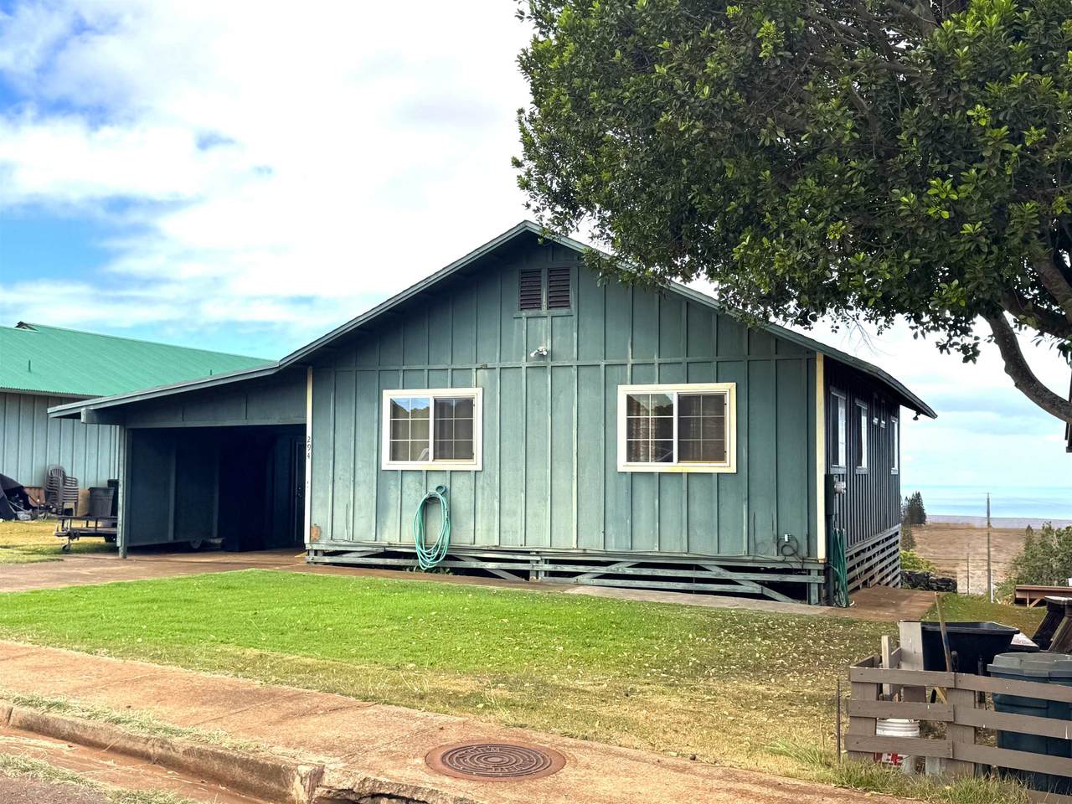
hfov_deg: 49.0
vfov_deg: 37.7
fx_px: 1177
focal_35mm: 38
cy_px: 402
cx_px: 536
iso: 80
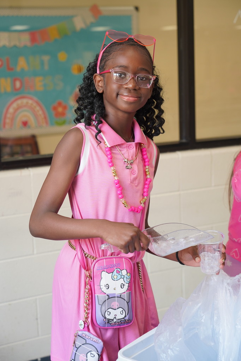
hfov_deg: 21.6
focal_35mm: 63
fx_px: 632
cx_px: 120
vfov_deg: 31.9
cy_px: 180
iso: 800
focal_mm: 63
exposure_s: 1/160
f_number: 4
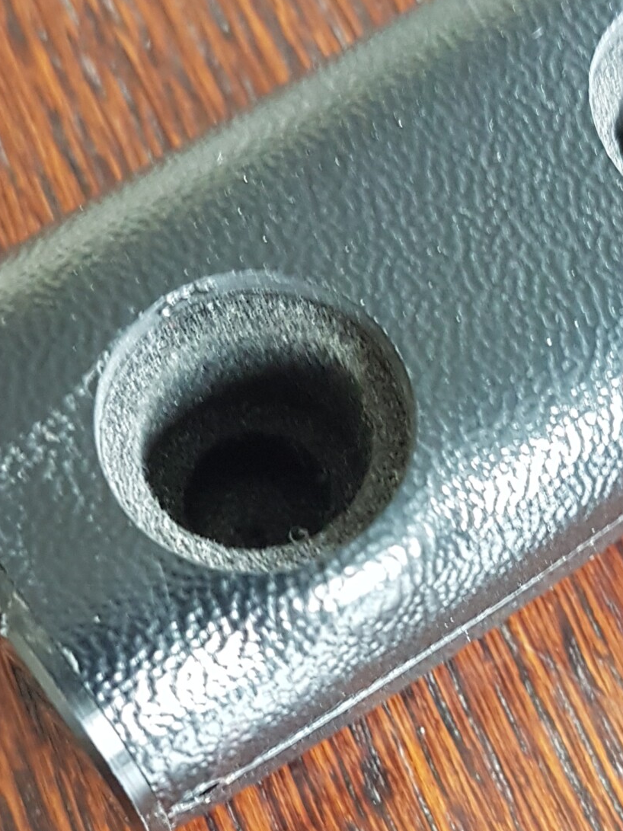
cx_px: 395
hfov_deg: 24.0
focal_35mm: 61
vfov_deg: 31.3
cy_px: 580
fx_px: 1464
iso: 250
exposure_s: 1/24
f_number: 1.7
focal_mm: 4.2
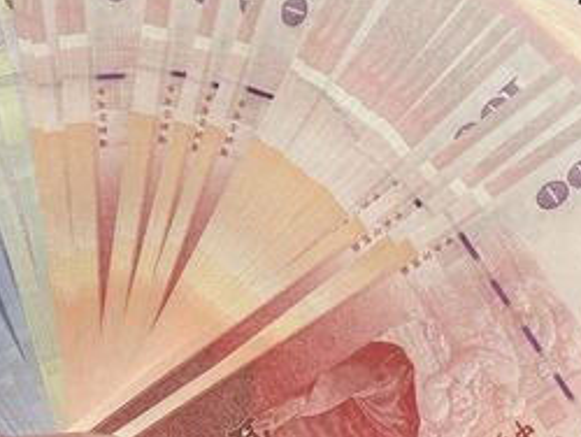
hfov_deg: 17.1
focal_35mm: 115
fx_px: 1932
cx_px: 230
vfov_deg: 12.9
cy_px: 216
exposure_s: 1/60
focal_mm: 6.86
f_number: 1.78
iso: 250
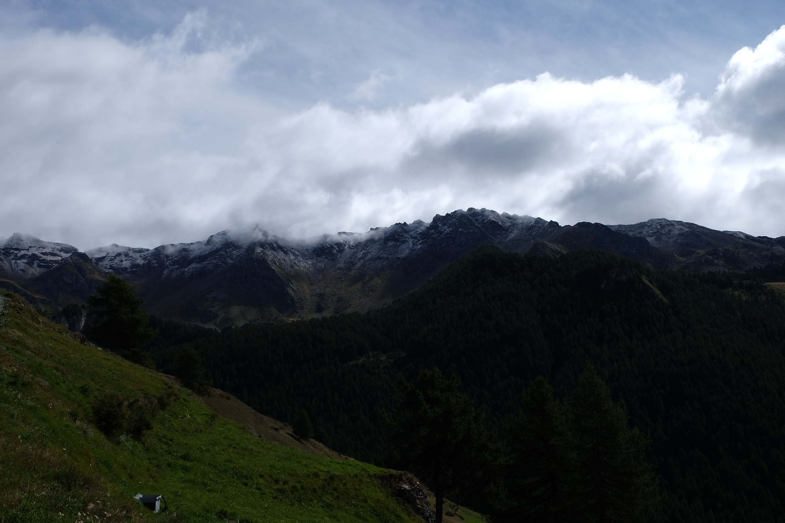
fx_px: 916
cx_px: 392
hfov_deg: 46.4
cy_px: 262
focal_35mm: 42
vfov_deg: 31.9
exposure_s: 1/250
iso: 100
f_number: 13
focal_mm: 28.2
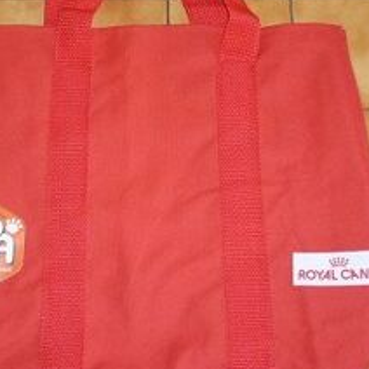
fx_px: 675
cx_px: 150
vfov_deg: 30.1
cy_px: 96
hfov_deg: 30.5
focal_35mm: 56
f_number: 2.8
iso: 160
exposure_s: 1/30
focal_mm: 5
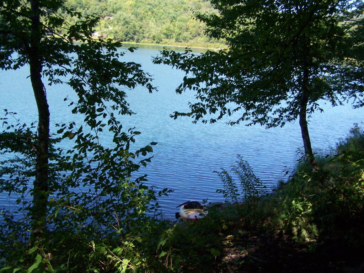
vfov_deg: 37.7
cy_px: 136
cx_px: 182
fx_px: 400
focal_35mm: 38
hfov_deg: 49.0
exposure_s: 1/1000
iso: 400
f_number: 4
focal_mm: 6.3
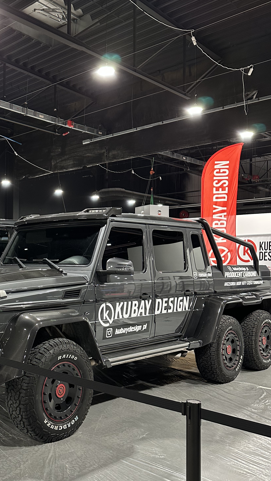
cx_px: 32
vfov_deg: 55.3
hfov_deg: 31.4
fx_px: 460
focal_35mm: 36
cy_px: 249
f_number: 1.78
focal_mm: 6.86
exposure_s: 1/50
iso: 320
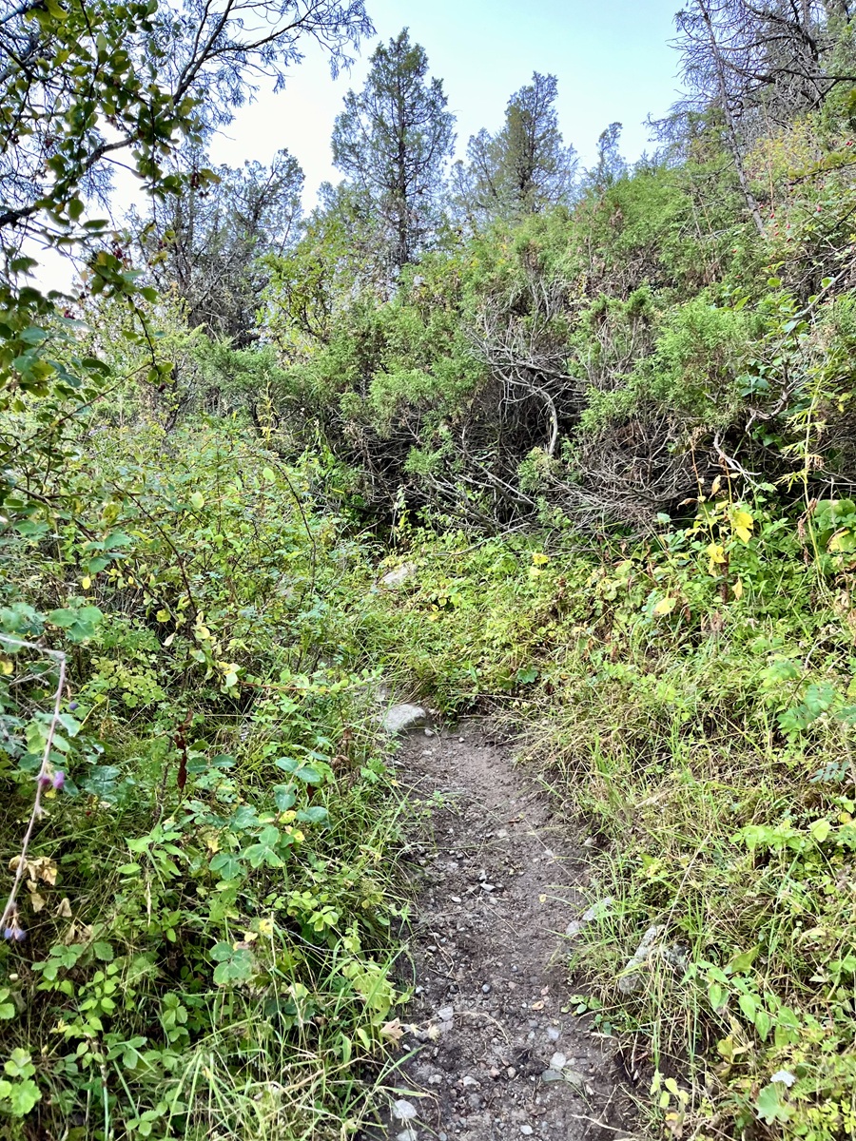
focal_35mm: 26
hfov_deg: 53.1
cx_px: 428
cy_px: 570
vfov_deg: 67.3
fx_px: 857
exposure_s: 1/121
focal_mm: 5.1
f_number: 1.6
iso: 80
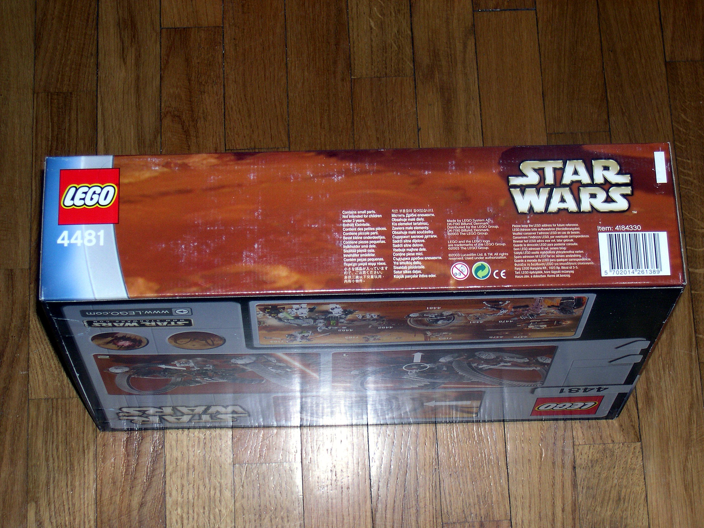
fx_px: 1769
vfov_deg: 17.0
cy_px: 264
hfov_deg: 22.5
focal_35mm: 87
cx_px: 352
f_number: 4.4
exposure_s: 1/60
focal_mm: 18.4
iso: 100
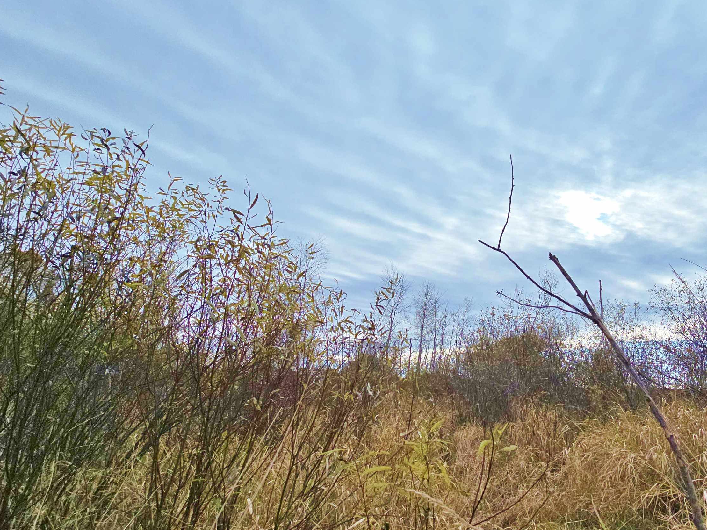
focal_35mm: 18
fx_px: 368
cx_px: 483
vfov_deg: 71.5
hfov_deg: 84.1
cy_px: 279
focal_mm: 2.2
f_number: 2.2
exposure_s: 1/3238
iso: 50
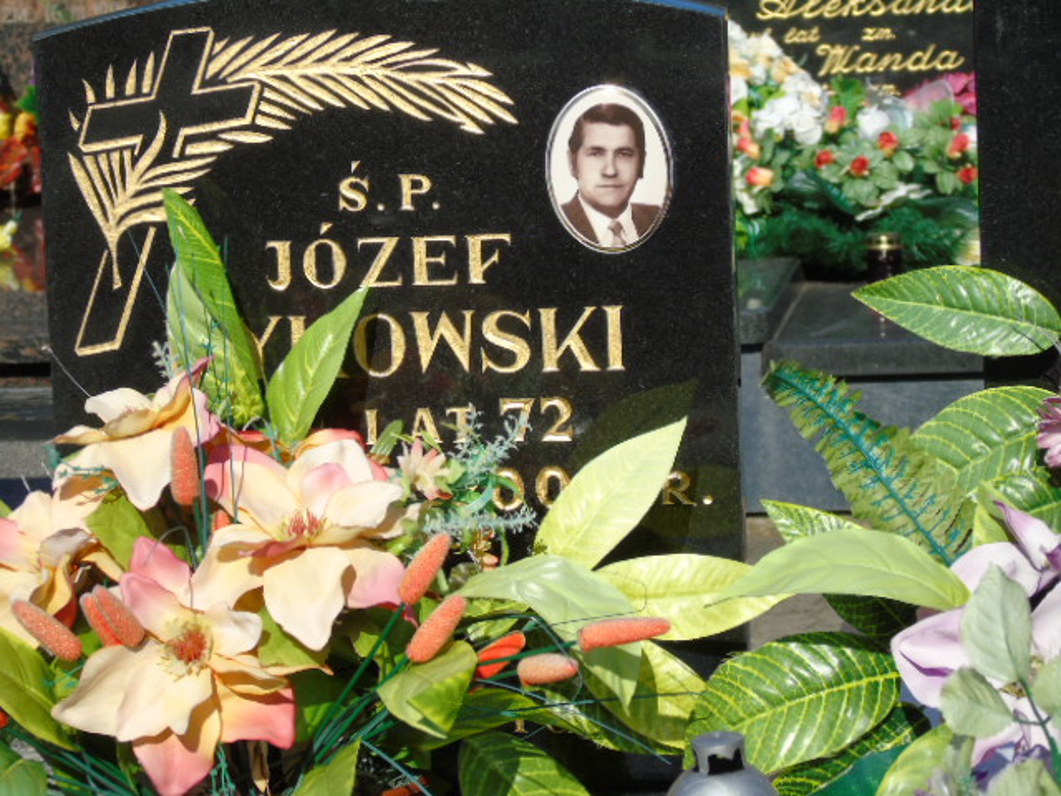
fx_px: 4352
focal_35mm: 142
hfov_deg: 13.9
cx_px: 530
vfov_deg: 10.4
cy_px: 398
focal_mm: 25
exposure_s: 1/640
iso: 80
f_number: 4.7
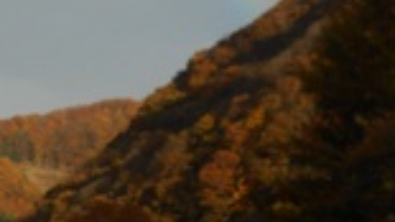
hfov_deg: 13.7
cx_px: 168
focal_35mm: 157
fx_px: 1644
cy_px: -117
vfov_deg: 7.6
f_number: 4.5
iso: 80
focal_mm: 8.8
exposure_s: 1/400
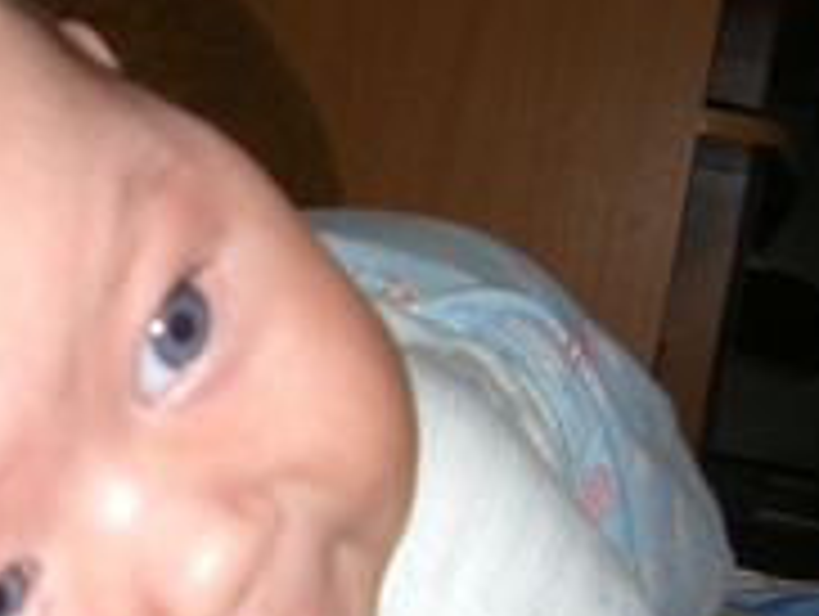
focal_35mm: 94
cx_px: -117
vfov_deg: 15.5
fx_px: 2227
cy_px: 576
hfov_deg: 19.8
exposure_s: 1/60
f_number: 2.7
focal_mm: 6.2
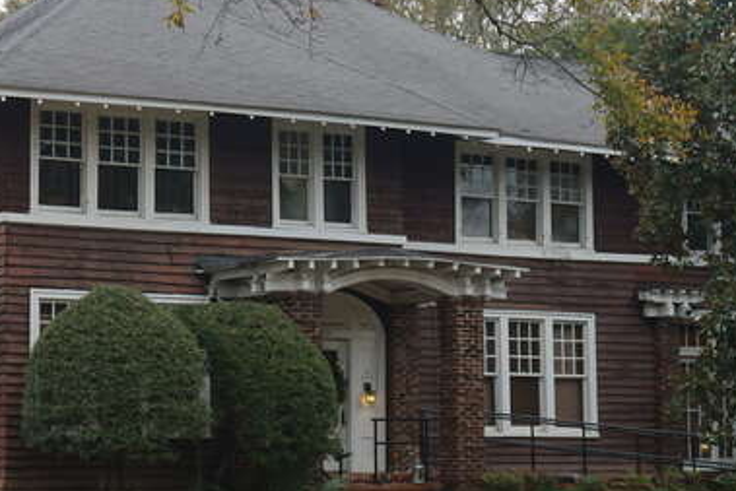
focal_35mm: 98
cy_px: 209
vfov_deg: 14.0
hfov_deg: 20.7
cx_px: 204
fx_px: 2005
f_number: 6.3
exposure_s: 1/80
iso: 100
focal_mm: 31
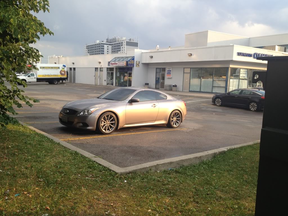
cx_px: 144
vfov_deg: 40.7
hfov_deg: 52.6
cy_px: 108
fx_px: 291
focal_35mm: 35
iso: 64
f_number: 2.4
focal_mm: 4.3
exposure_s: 1/221
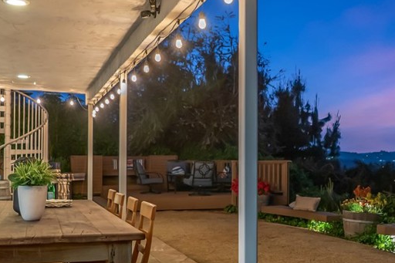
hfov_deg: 40.9
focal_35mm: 48
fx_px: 526
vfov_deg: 27.5
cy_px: 207
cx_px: 241
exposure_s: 1/8
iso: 800
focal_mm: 24
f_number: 3.5
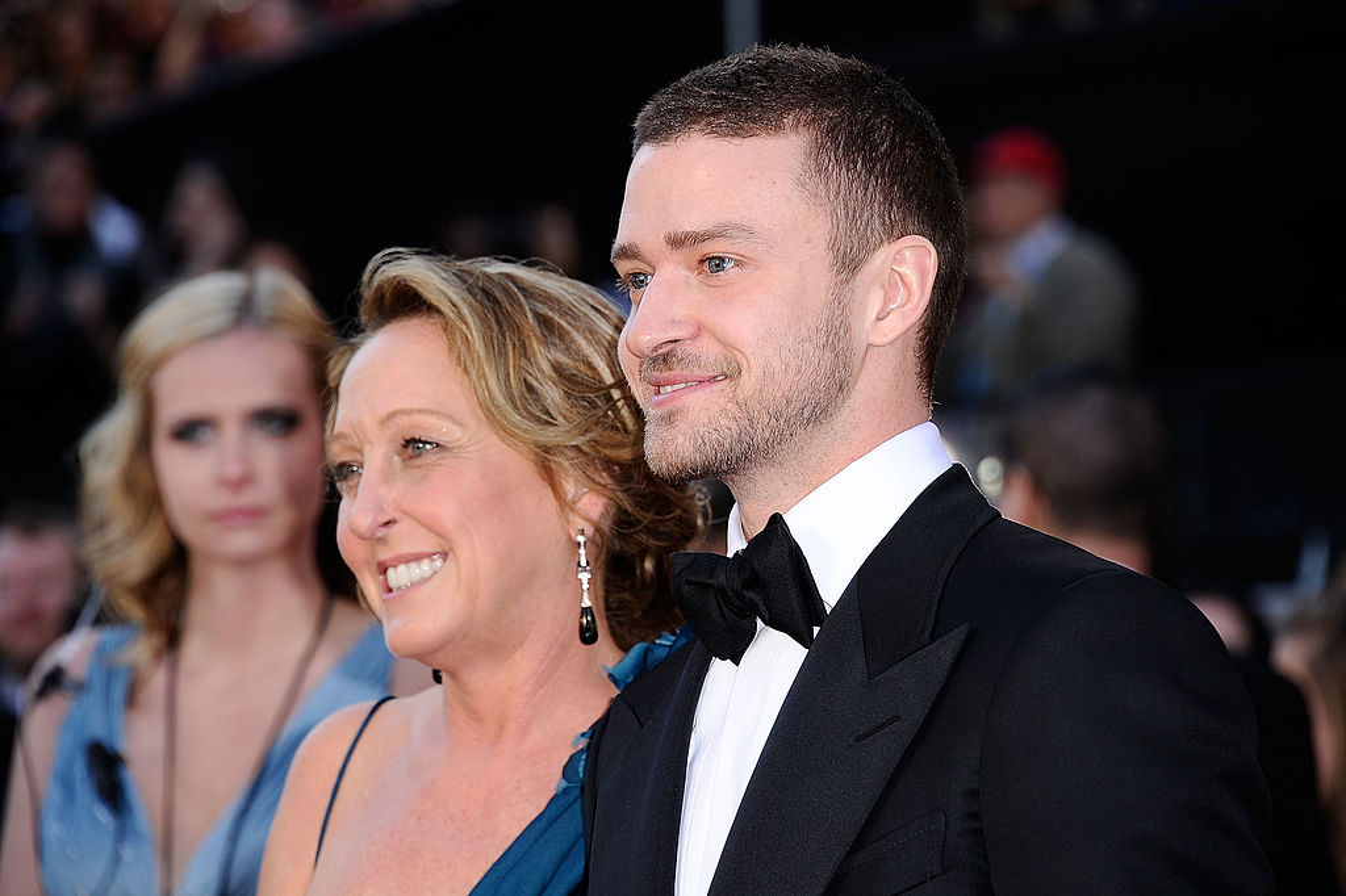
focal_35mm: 300
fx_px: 11212
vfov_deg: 4.6
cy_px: 448
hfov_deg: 6.9
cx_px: 673
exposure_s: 1/250
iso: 500
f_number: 8
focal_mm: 300
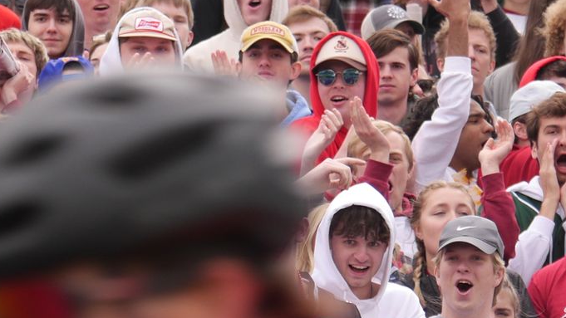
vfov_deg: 2.0
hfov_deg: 3.5
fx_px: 9215
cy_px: 367
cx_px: -118
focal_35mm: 614
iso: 200
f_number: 5
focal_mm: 100
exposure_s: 1/400
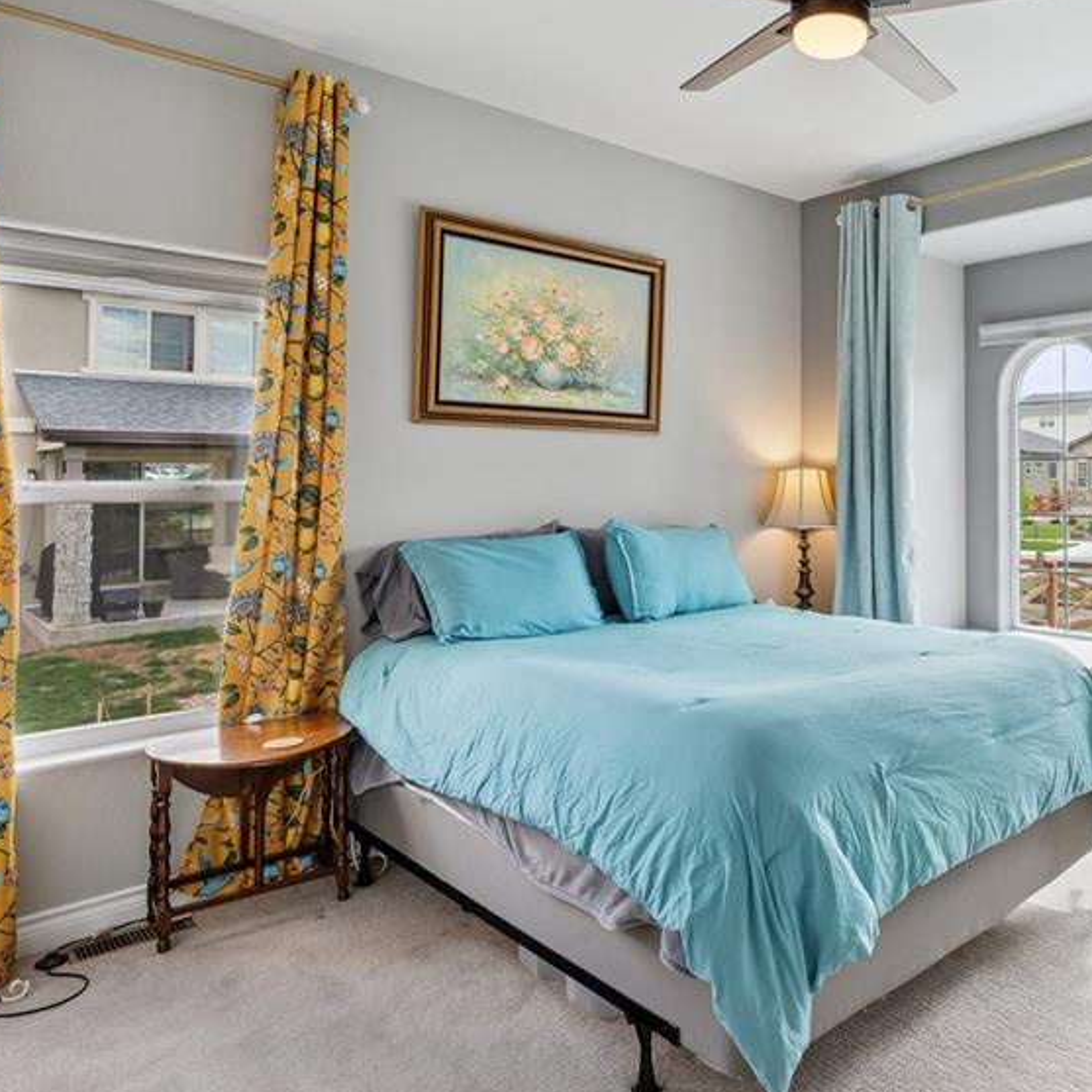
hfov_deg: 59.5
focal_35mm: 25
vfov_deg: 62.8
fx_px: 892
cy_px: 488
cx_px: 819
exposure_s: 1/15
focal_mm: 16
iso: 250
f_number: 10
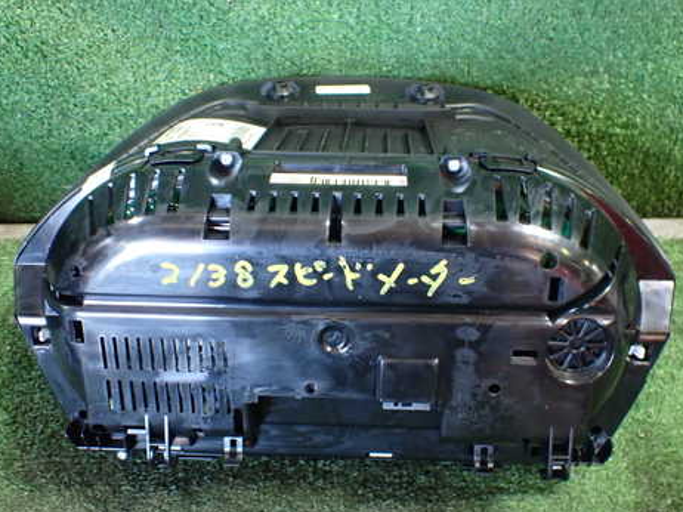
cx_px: 362
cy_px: 272
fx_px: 769
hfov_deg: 47.9
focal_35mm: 39
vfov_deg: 36.8
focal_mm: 5.4
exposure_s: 1/50
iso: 800
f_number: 2.3
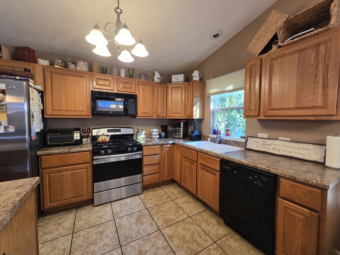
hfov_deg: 106.2
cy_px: 128
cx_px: 170
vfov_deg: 89.9
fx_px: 128
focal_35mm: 13
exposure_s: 1/60
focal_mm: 2.2
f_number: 2.2
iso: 250
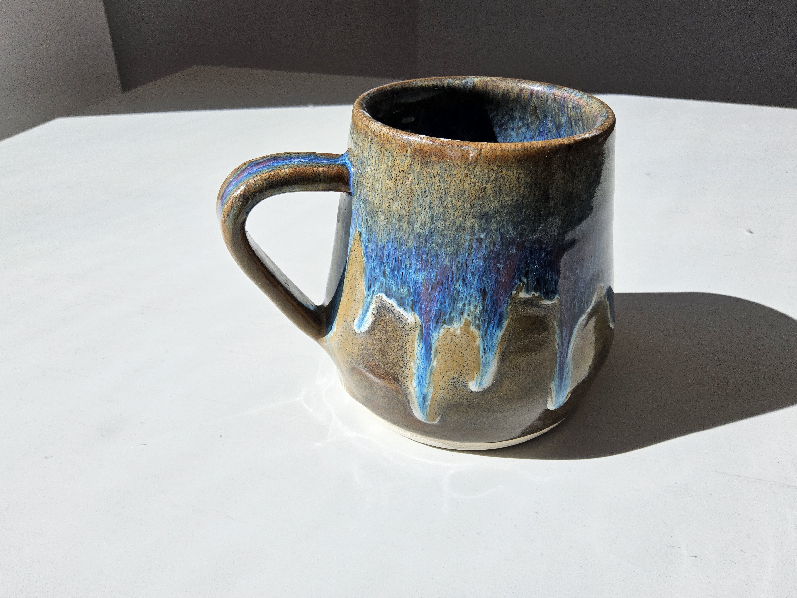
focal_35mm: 23
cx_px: 398
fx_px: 530
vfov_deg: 58.9
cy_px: 299
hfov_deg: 73.9
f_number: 2
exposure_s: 1/172
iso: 32
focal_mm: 3.08
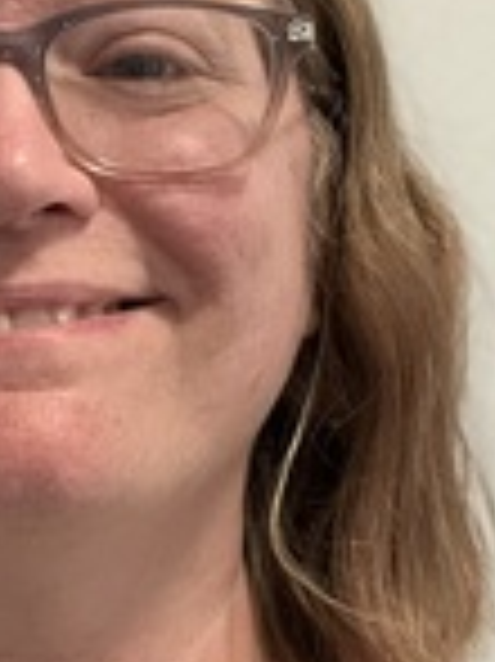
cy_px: 266
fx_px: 1948
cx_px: 47
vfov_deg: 19.3
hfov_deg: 14.3
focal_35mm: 102
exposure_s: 1/24
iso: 640
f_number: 2.2
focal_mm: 2.71
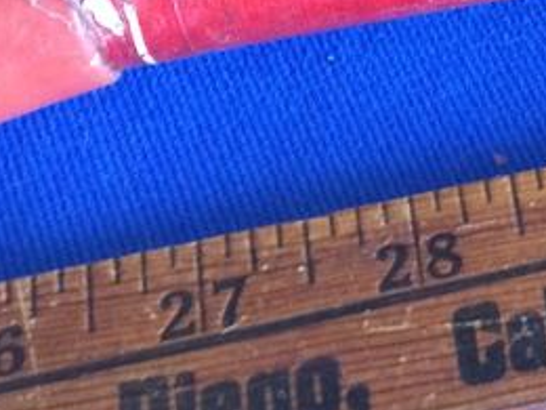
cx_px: 766
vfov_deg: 13.8
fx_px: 1640
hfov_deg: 17.4
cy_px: -75
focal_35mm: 104
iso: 320
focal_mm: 4.12
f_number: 2.2
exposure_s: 1/30
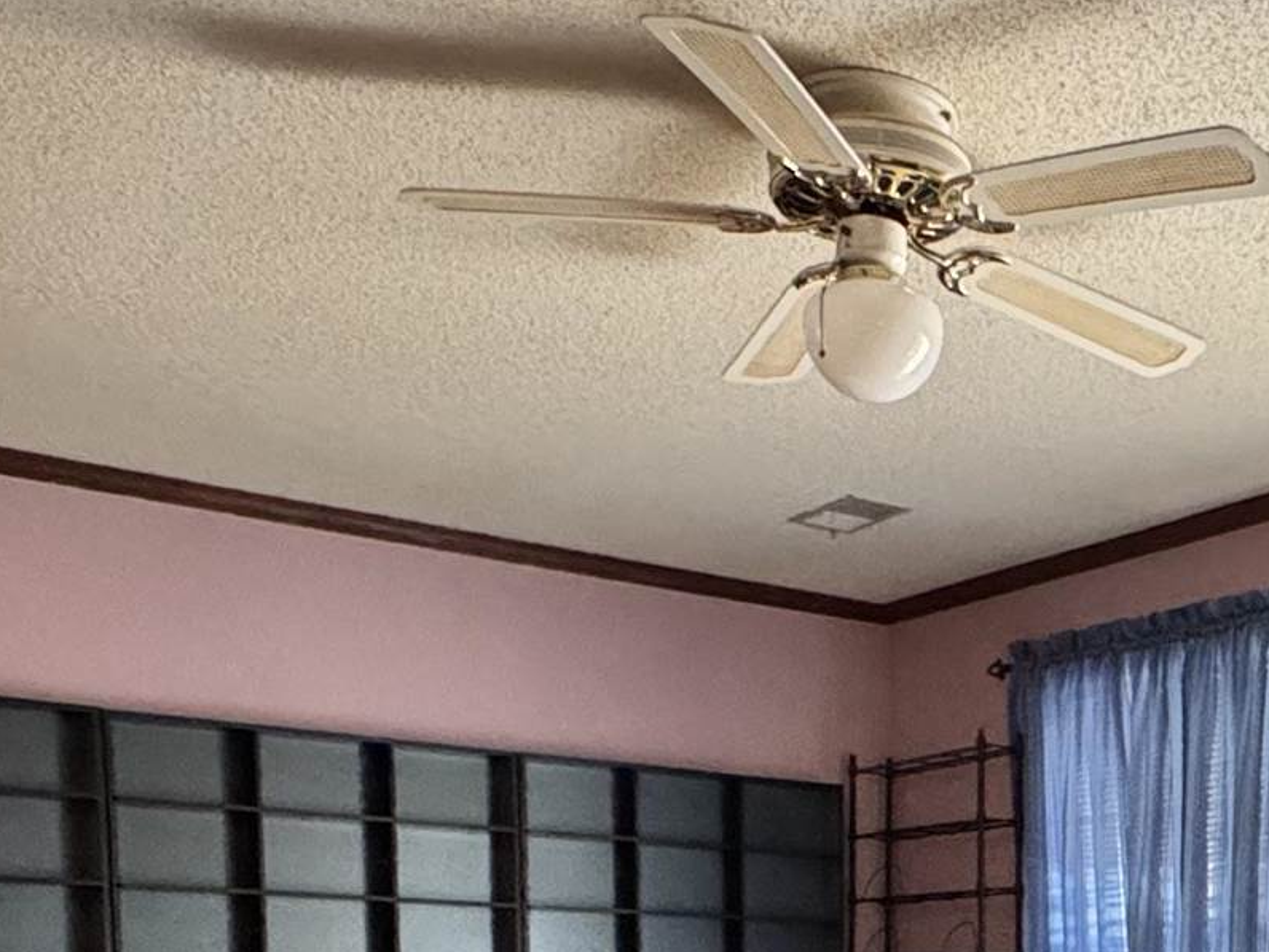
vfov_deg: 24.0
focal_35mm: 54
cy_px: 1215
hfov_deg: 32.8
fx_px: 1980
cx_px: 1258
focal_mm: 2.22
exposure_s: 1/60
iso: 1250
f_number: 2.2
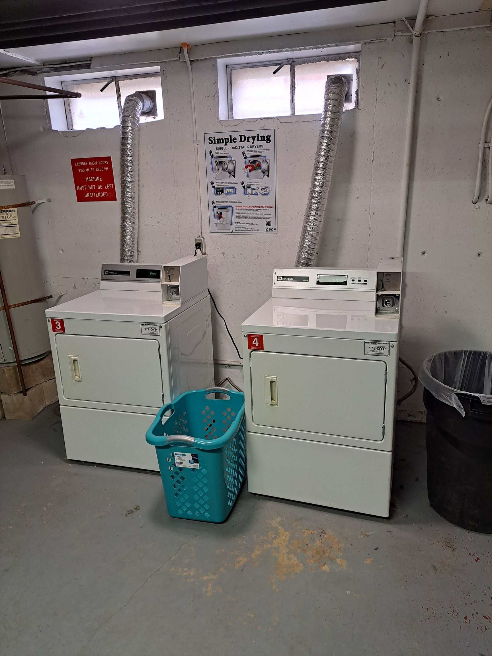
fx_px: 455
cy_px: 328
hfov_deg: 56.8
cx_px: 246
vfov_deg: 71.6
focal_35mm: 24
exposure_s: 1/60
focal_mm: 5.23
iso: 125
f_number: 1.8
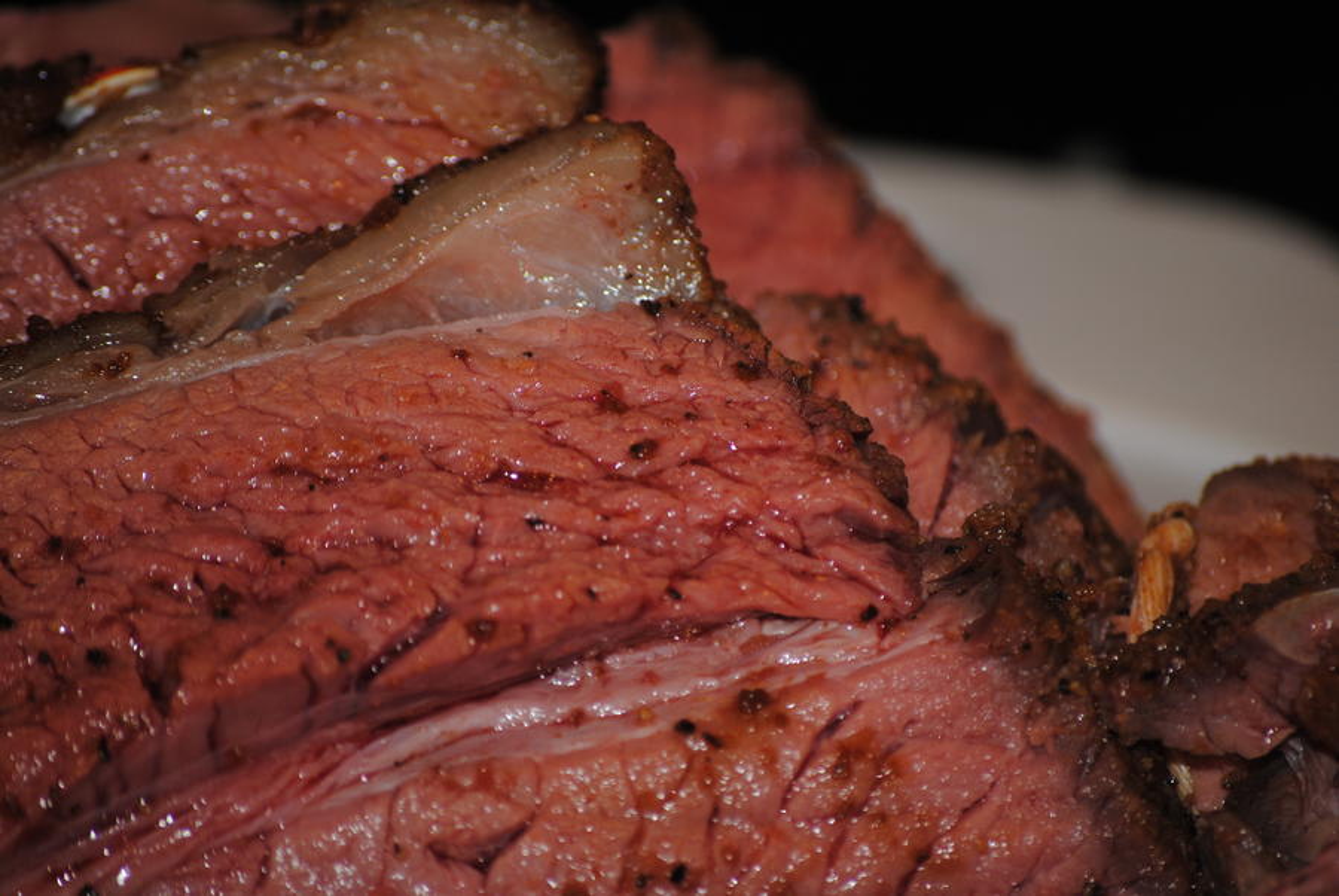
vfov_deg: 4.6
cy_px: 448
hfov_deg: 6.9
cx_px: 670
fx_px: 11169
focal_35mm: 300
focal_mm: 200
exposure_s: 1/60
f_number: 5.6
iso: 200
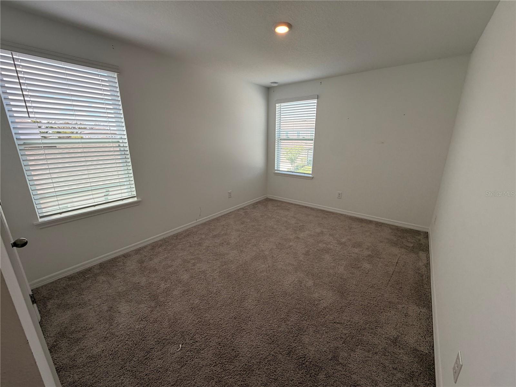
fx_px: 209
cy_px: 194
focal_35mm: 14
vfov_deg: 85.7
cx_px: 258
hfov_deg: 102.1
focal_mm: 2.22
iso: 40
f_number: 2.2
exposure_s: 1/120
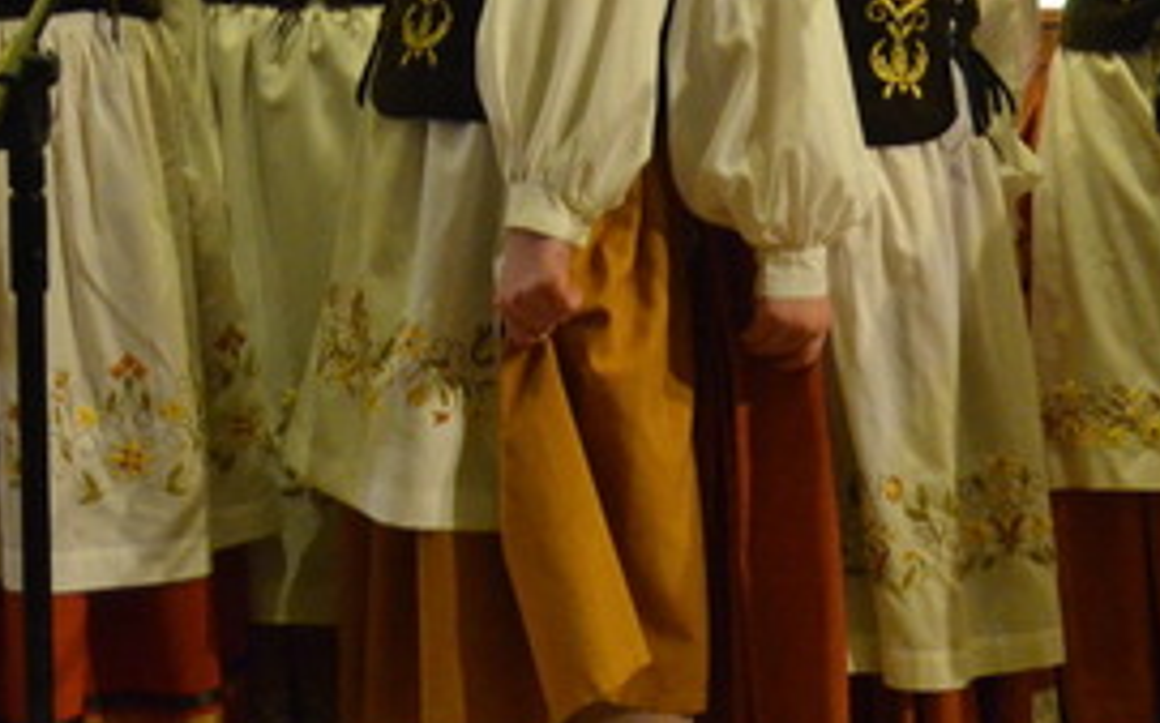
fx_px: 3539
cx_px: 1220
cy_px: 180
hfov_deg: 18.1
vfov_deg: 11.6
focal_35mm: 112
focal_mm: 28
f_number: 3.2
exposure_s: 1/30
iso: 4000
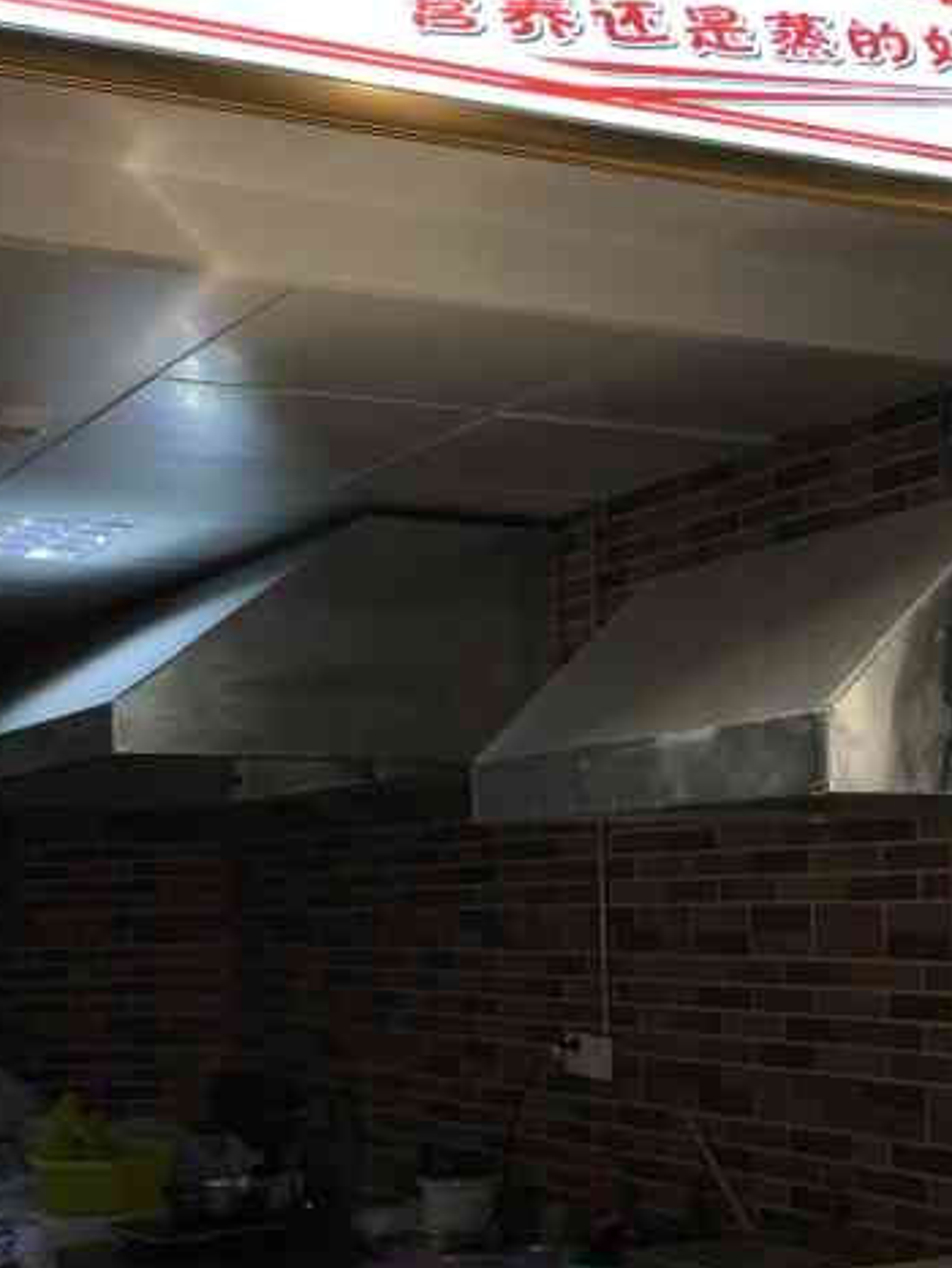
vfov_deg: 33.1
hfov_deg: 25.2
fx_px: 2125
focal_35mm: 58
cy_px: 736
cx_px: 585
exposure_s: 1/33
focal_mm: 4.15
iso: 40
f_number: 2.2
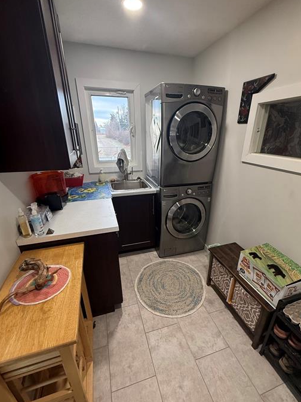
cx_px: 159
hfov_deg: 78.0
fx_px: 186
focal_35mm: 16
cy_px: 212
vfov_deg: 94.4
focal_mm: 2.22
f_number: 2.2
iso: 400
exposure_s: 1/120
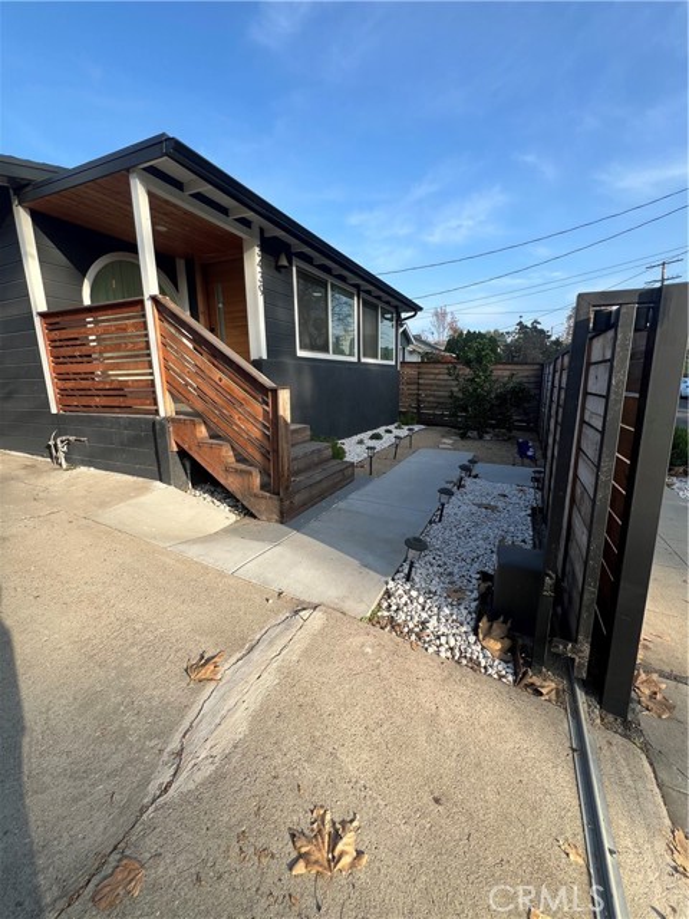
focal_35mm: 13
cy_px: 460
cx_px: 344
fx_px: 345
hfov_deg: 89.9
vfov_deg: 106.2
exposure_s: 1/523
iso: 32
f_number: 1.8
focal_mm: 1.57
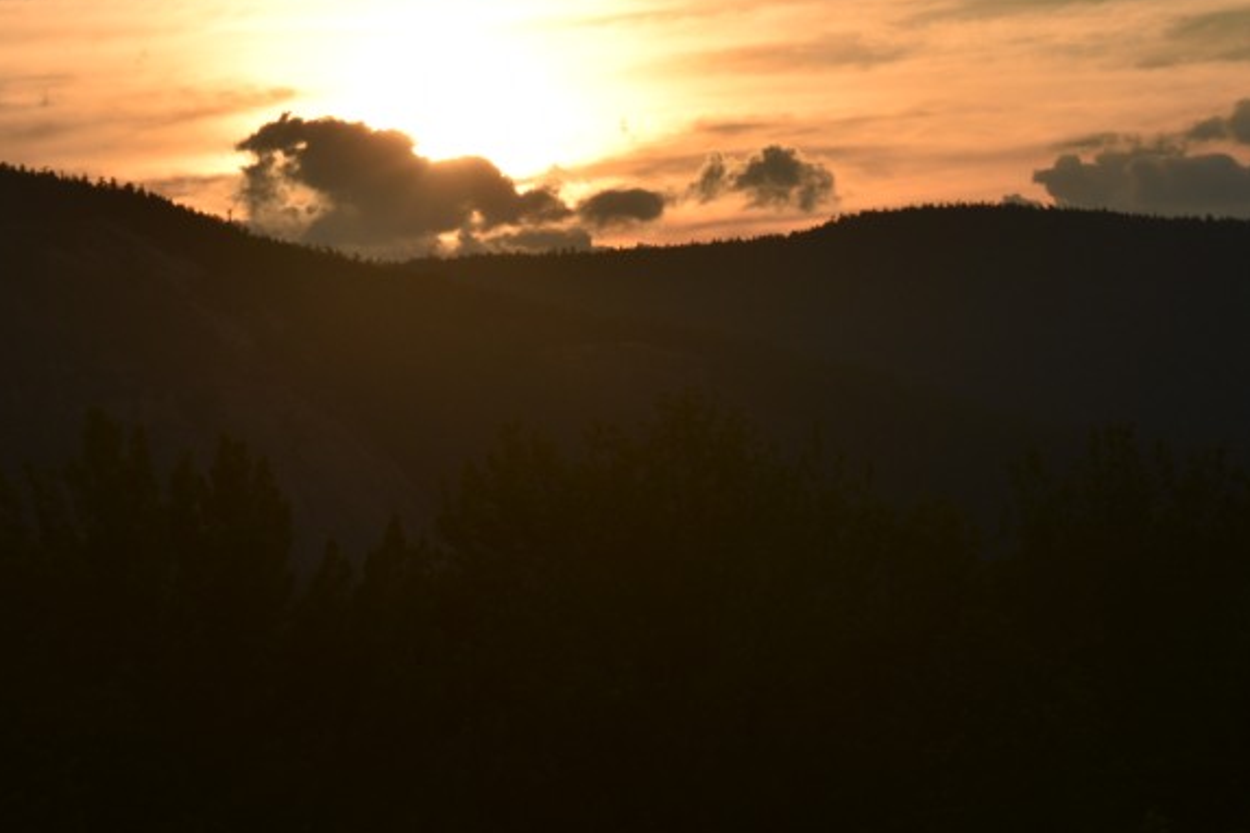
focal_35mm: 226
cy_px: 124
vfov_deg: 6.1
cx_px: 432
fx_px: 7847
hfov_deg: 9.1
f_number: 16
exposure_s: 1/200
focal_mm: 80
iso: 100
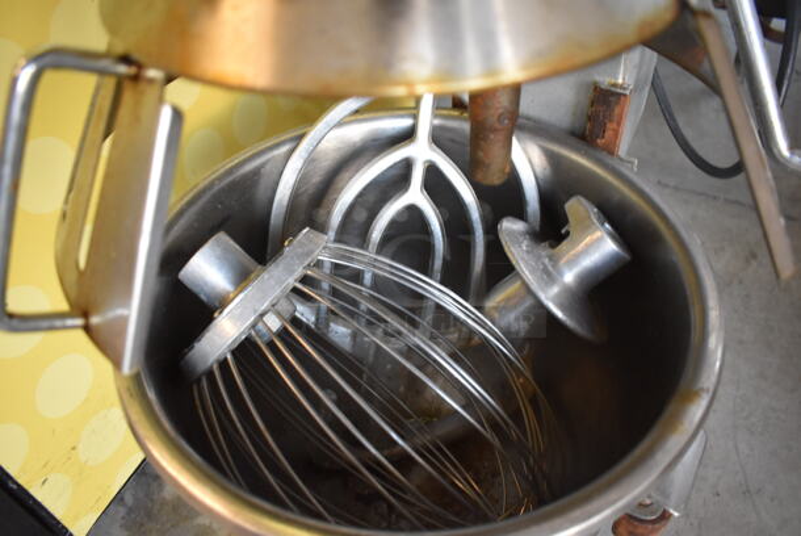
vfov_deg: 48.0
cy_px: 268
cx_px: 400
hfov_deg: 67.3
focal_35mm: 27
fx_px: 601
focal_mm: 18
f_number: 3.5
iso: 2000
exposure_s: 1/125
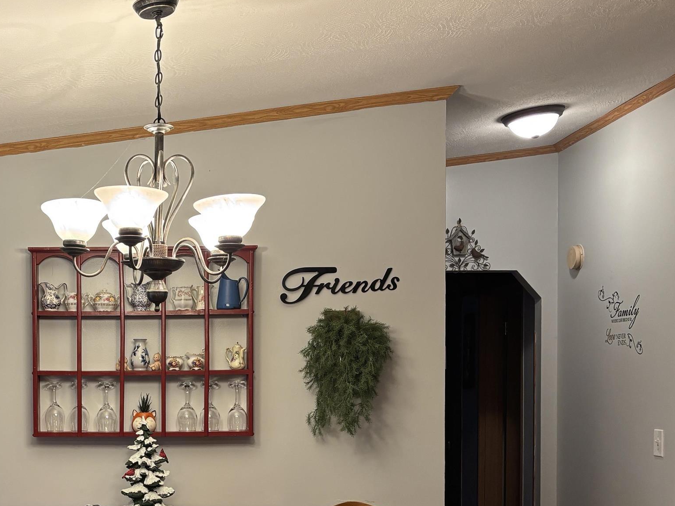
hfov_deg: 35.7
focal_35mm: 52
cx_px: 143
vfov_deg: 27.4
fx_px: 1014
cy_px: 410
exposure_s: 1/60
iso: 125
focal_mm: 5.96
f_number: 1.6
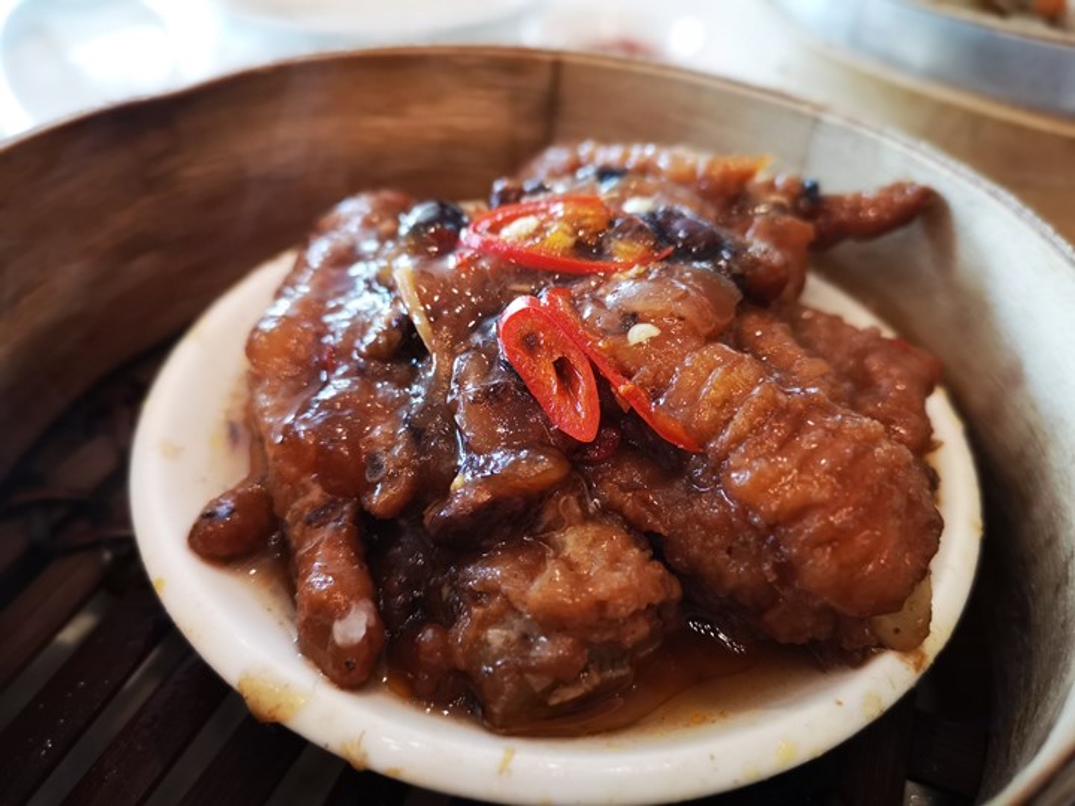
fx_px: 838
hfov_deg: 65.3
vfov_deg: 51.4
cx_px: 538
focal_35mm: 27
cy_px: 403
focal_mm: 3.95
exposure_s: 1/100
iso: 250
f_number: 4
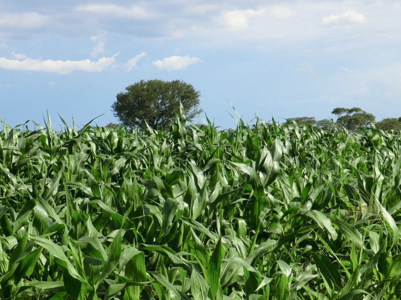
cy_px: 175
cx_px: 204
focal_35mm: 105
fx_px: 1216
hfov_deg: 18.7
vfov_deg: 14.1
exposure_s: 1/500
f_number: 4.8
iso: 80
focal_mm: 16
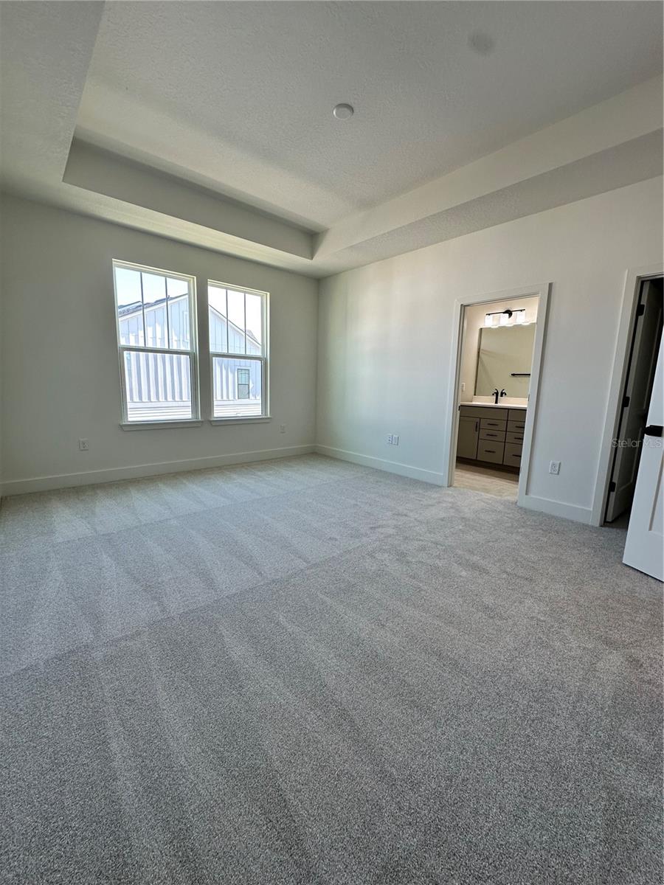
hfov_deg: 85.7
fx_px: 358
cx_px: 332
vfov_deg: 102.1
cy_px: 442
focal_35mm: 14
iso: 80
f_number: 2.2
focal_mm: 2.22
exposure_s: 1/120
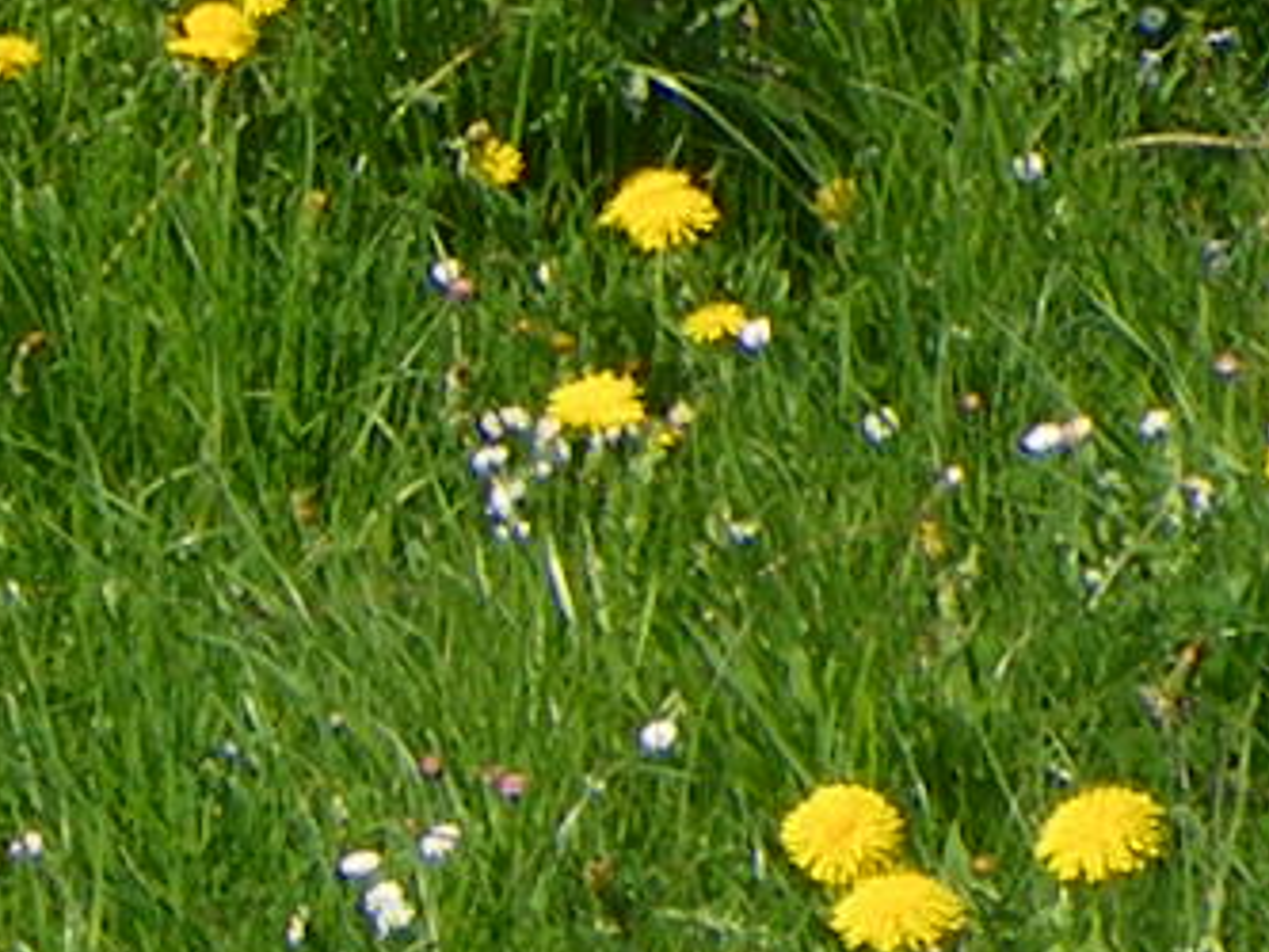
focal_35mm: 218
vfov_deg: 6.2
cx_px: -1360
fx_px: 7995
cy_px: -1999
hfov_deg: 8.5
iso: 50
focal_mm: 5
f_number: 4.2
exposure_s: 1/250
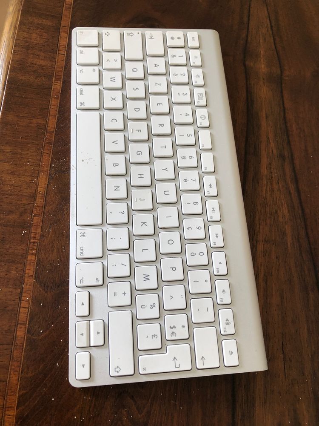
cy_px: 213
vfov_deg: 63.4
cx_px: 160
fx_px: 344
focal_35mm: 28
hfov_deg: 49.7
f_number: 1.8
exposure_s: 1/30
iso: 25
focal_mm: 3.99
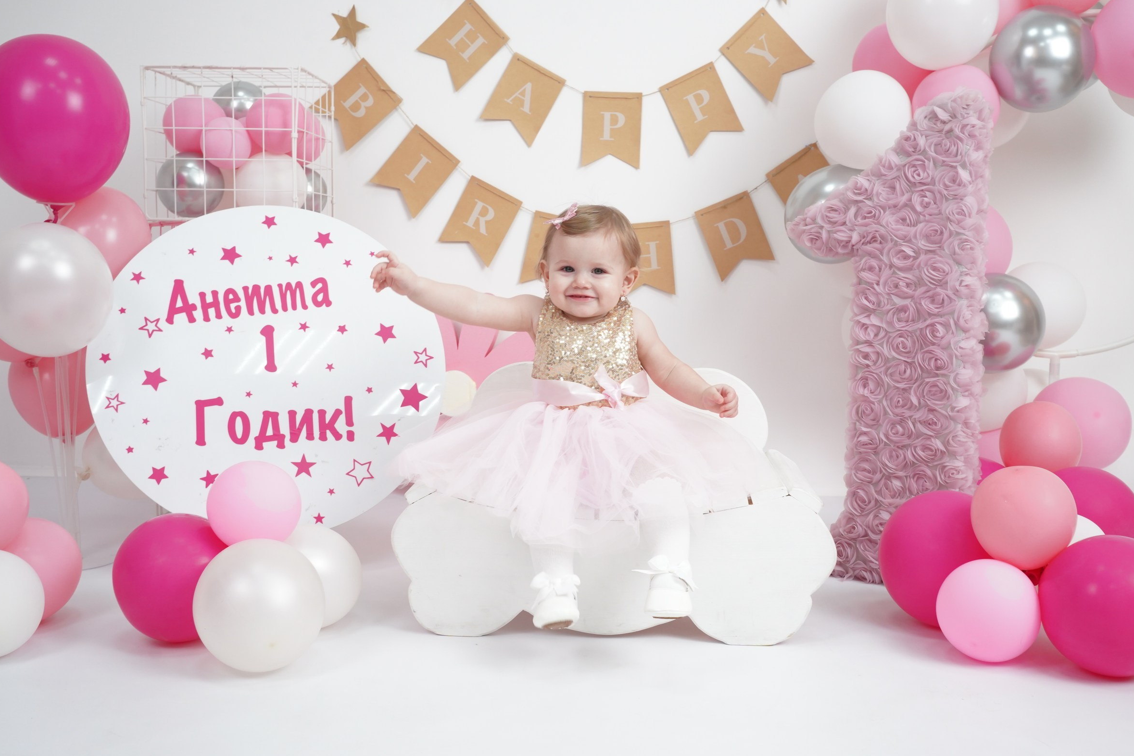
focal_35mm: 38
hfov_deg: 50.7
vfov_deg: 35.0
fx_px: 1197
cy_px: 399
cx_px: 563
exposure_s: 1/160
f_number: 7.1
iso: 2000
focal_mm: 35
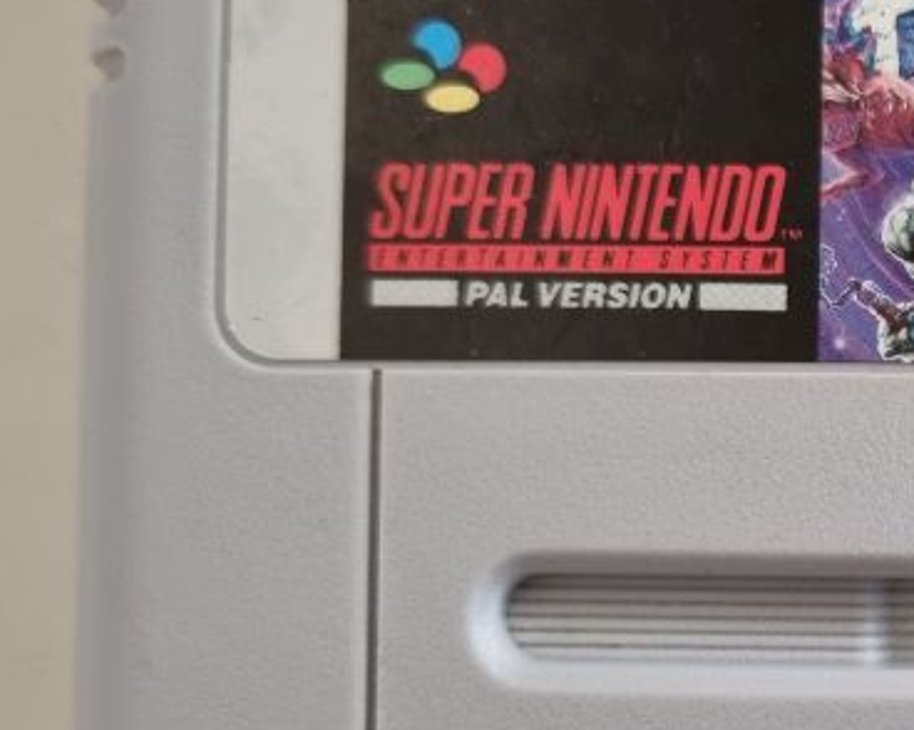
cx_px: 1053
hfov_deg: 25.2
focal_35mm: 69
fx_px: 1866
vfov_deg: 22.1
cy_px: 457
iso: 250
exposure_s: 1/50
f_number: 1.8
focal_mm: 5.4
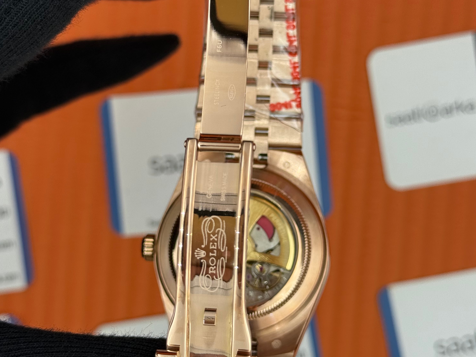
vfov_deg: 22.6
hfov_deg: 29.8
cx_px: 237
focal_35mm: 65
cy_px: 158
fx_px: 894
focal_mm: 6.76
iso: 64
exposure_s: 1/754
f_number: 1.78
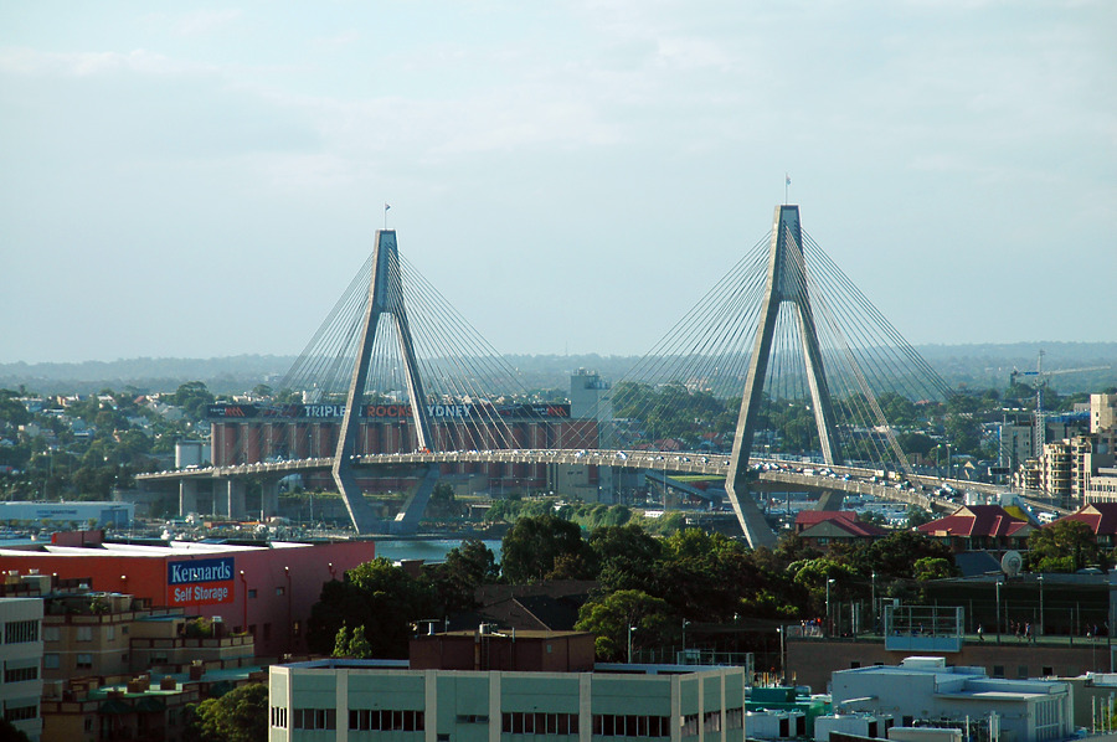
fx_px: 5579
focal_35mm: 180
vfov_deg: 7.6
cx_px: 558
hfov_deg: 11.4
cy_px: 371
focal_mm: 120
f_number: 6.3
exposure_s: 1/400
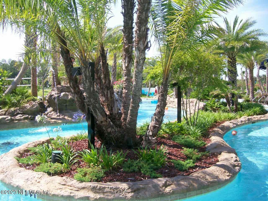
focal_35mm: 35
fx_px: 271
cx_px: 134
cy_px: 100
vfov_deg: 40.7
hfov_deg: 52.6
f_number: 2.8
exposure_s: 1/515
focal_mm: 5.8
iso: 80
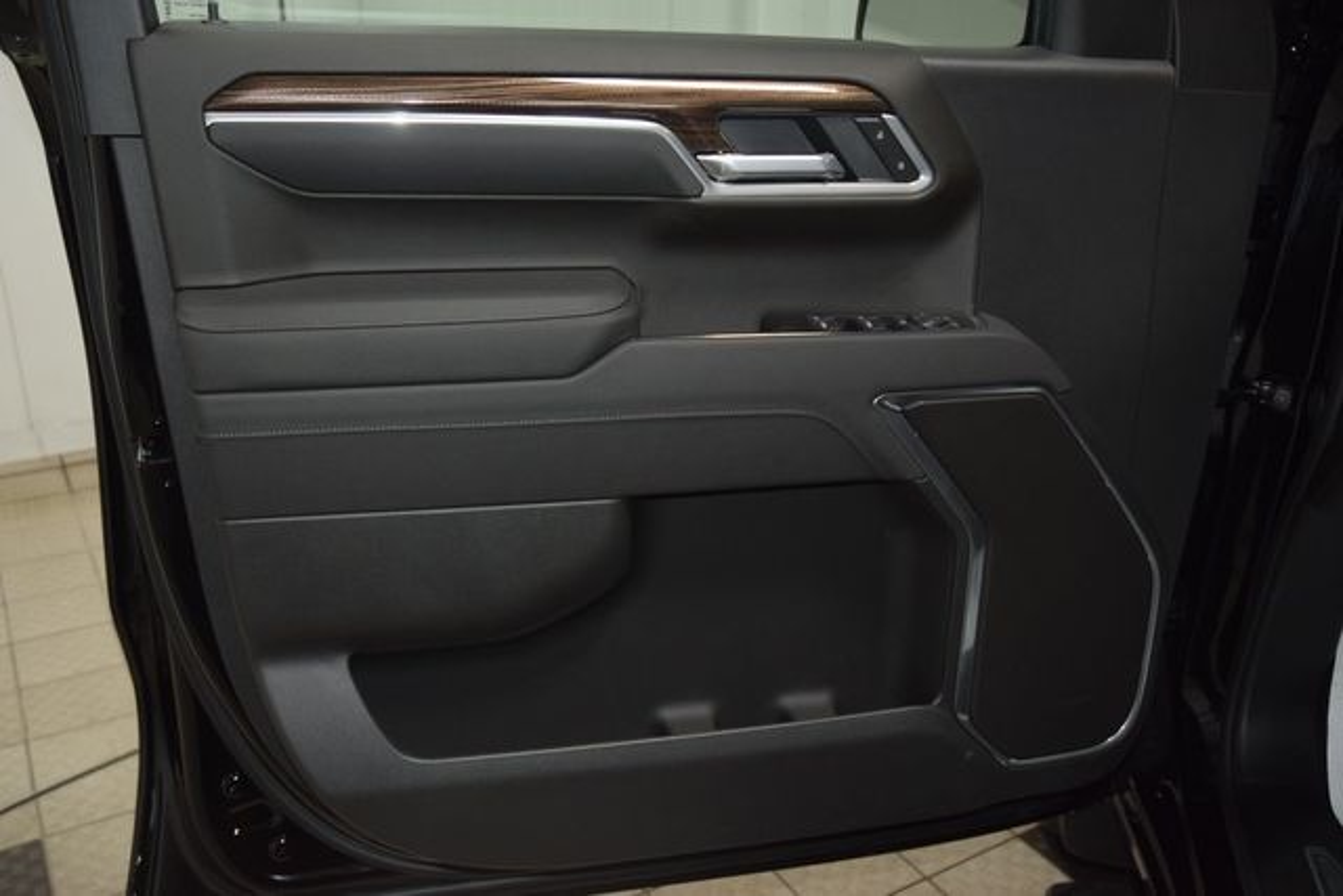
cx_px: 672
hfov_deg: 53.1
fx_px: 1343
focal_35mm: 36
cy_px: 448
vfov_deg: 36.9
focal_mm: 24
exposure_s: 1/60
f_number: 4
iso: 800
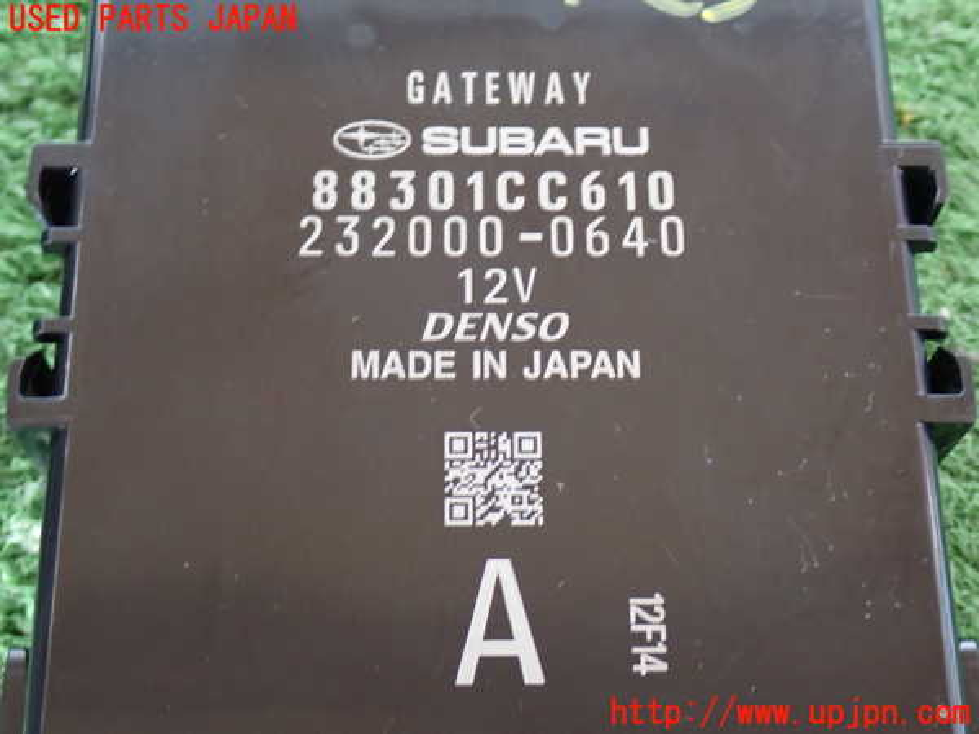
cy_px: 367
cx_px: 490
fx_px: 1640
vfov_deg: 25.2
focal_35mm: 58
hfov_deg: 33.2
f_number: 3.5
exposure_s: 1/15
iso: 1000
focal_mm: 10.35
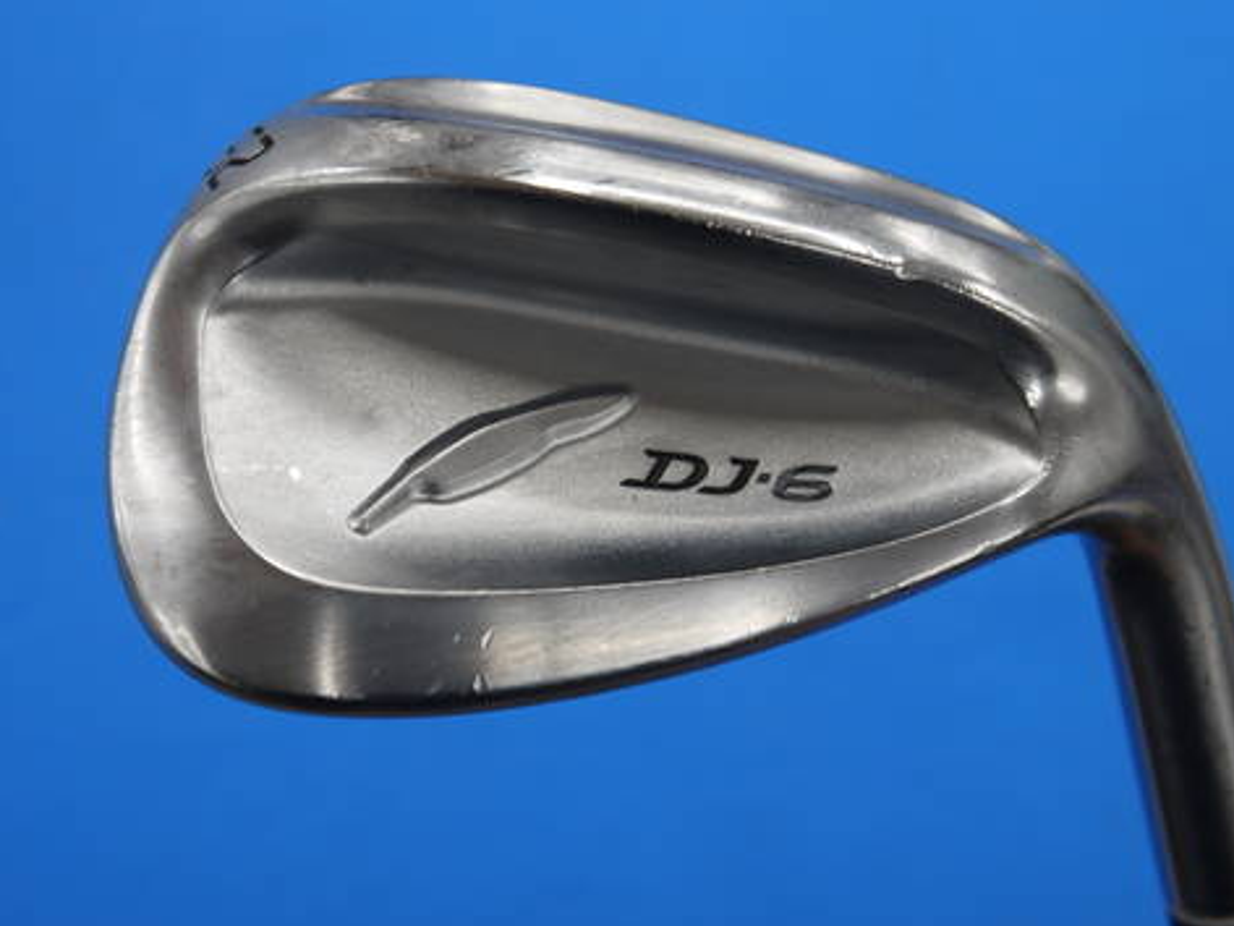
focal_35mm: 76
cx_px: 620
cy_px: 392
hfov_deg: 25.7
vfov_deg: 19.4
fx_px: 2709
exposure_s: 1/80
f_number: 4.8
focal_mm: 28
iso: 160
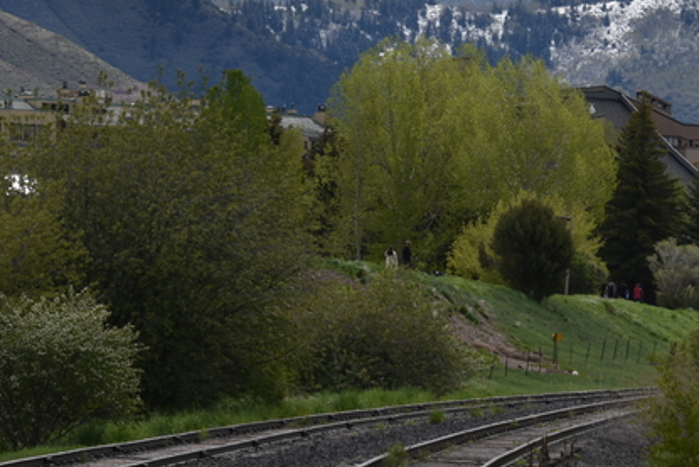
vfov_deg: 3.8
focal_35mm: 358
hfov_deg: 5.7
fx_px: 6953
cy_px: 138
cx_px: 596
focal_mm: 116
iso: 100
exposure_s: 1/400
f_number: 10
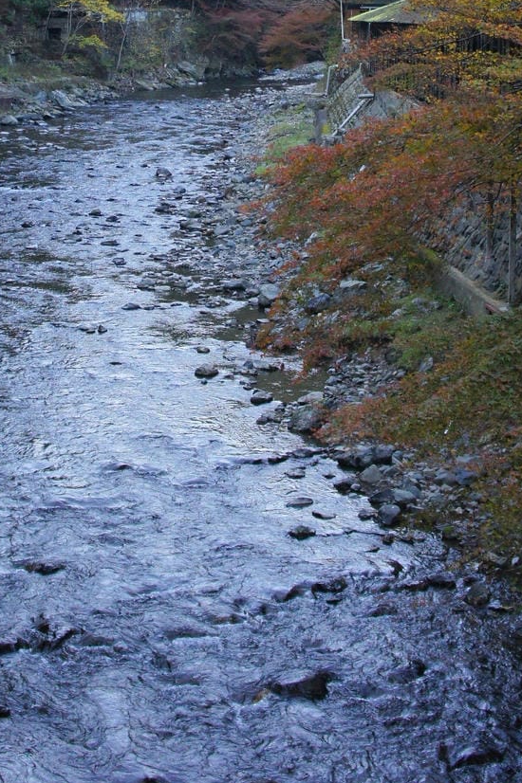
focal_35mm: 72
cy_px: 43
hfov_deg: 18.9
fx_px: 1567
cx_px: 197
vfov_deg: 26.9
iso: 800
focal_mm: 22
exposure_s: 1/400
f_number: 4
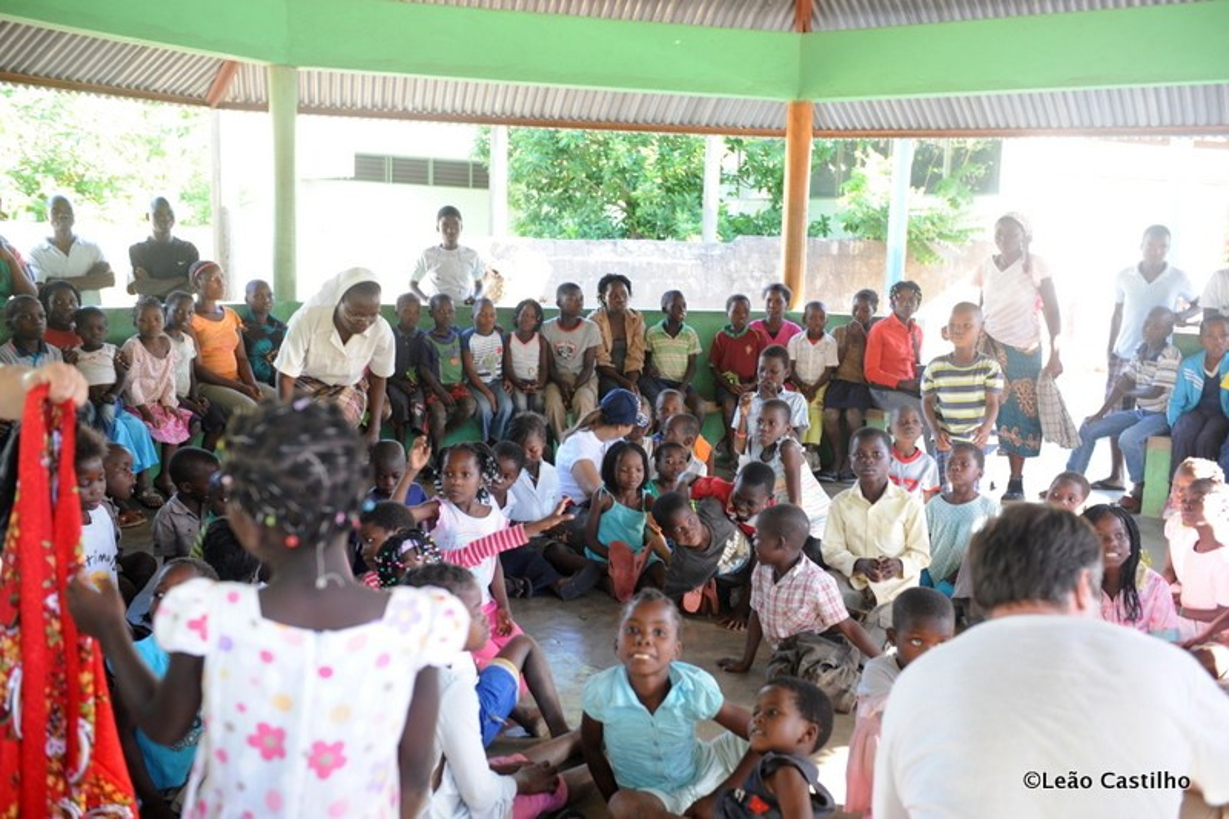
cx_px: 614
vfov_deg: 35.0
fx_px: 1297
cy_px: 410
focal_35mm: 38
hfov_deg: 50.7
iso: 800
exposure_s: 1/100
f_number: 3.5
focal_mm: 38
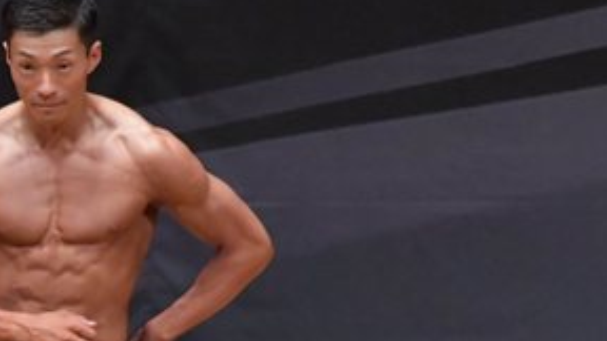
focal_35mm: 804
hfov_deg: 2.7
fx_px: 12941
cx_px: -81
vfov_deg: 1.5
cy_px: 398
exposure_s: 1/400
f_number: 5.6
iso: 6400
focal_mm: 190
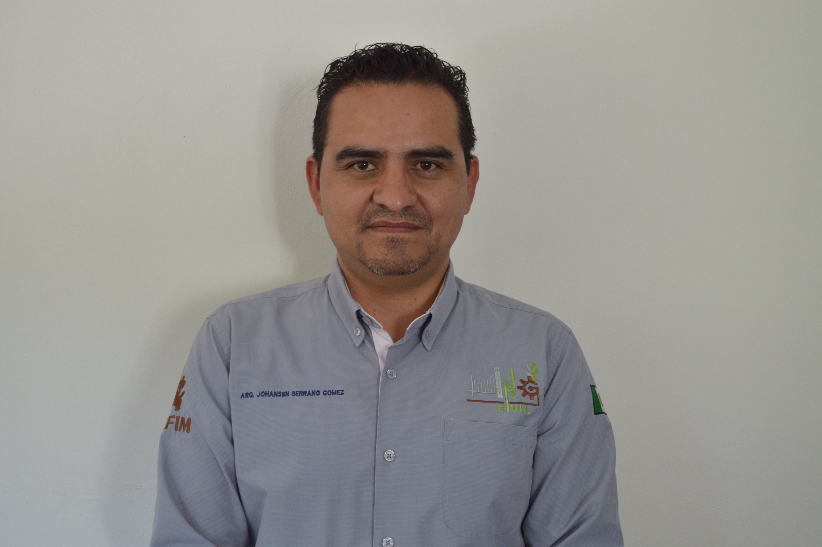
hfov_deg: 36.9
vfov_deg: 25.0
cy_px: 274
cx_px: 411
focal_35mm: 54
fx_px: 1232
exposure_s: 1/20
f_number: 5
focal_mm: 36
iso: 400
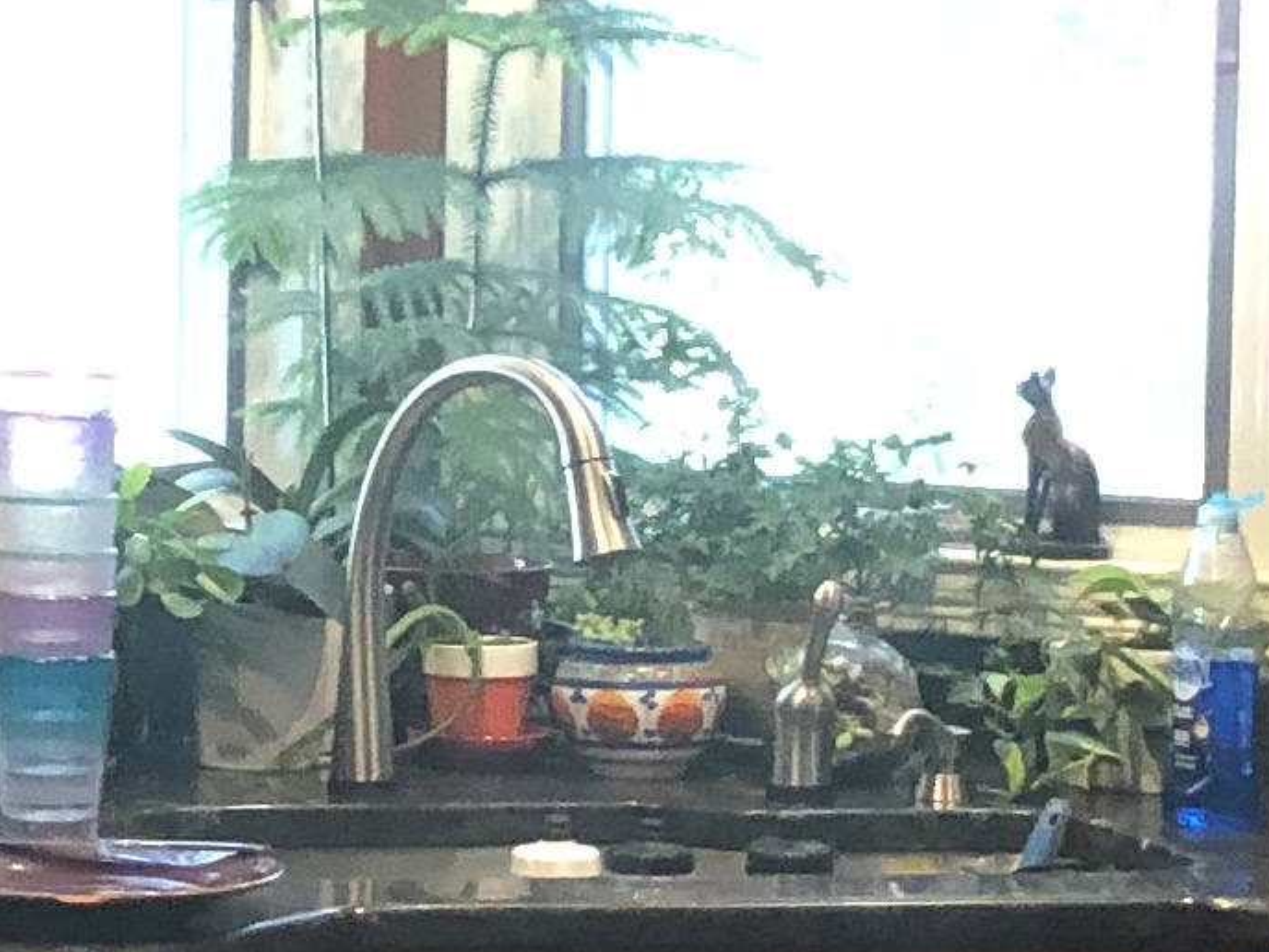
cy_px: 513
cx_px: 350
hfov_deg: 12.0
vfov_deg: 9.1
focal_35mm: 164
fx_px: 6012
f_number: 1.8
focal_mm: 3.99
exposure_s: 1/15
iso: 100
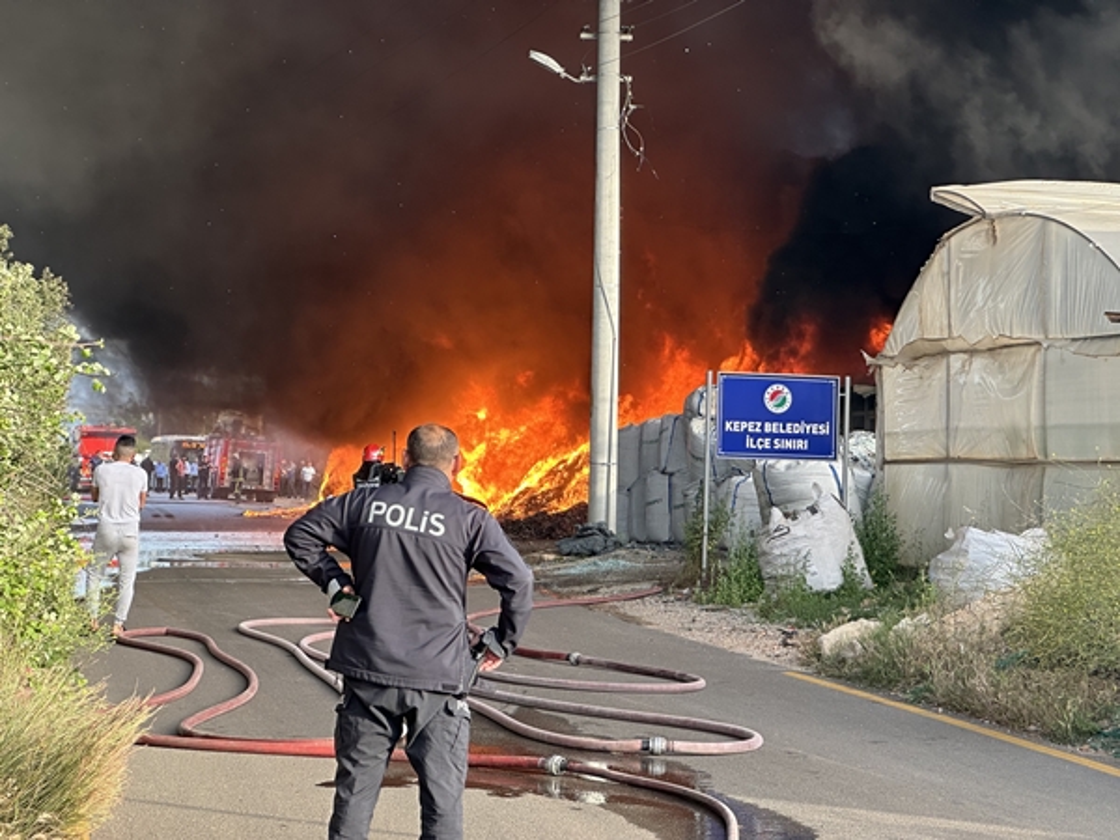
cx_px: 560
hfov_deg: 25.3
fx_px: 2491
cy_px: 420
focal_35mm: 77
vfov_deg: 19.1
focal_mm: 9
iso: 40
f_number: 2.8
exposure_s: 1/99
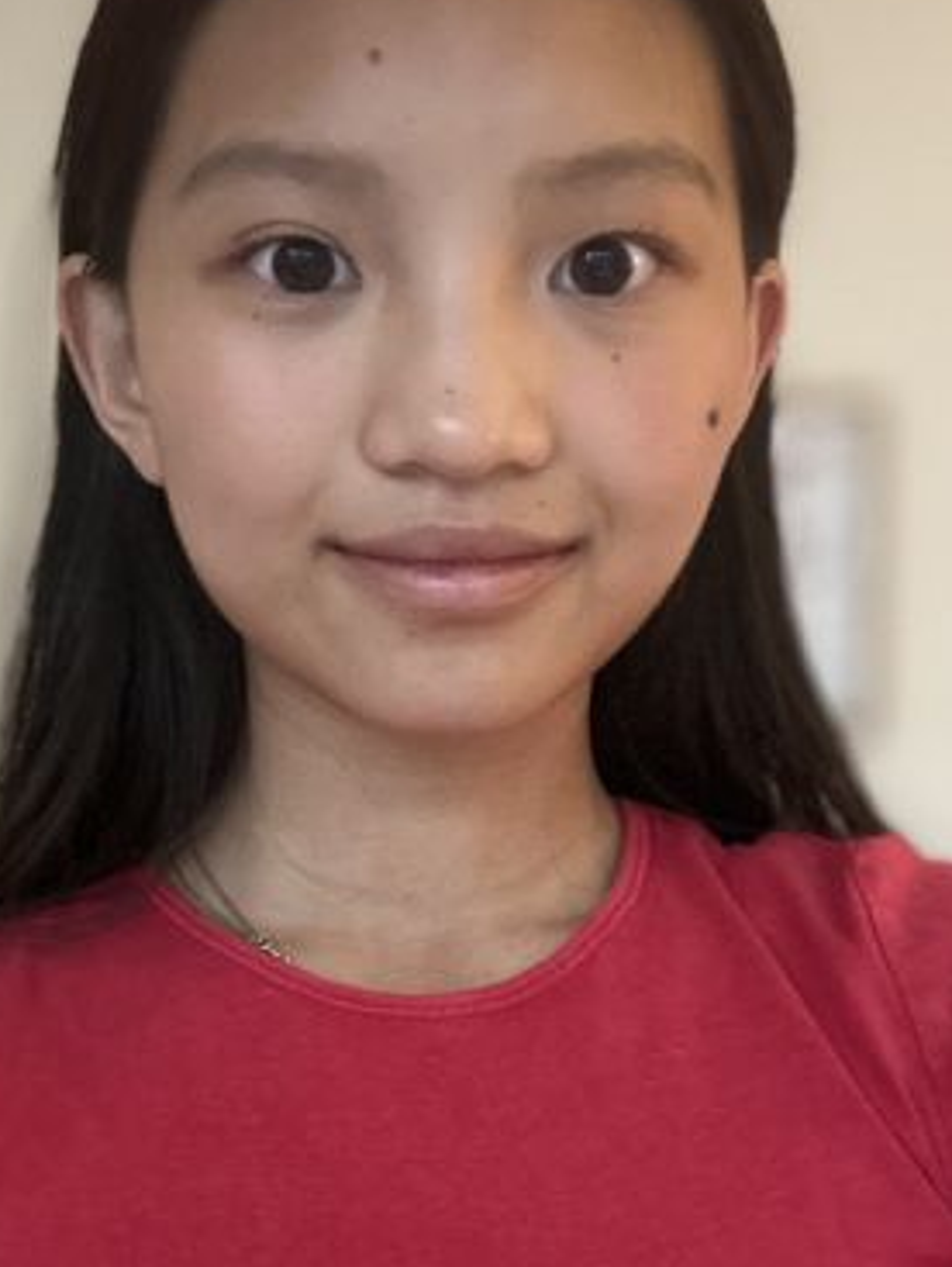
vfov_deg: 38.9
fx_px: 1794
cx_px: 448
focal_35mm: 49
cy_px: 652
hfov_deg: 29.7
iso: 500
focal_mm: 2.69
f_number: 1.9
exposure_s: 1/30
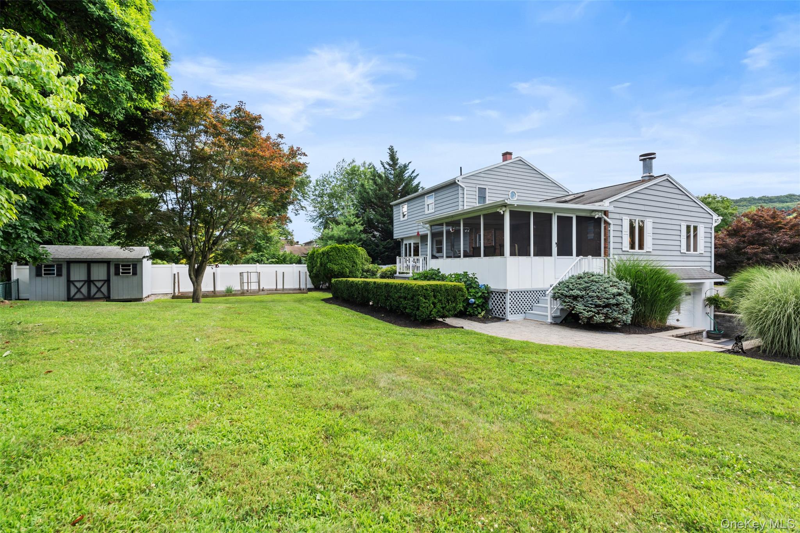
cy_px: 266
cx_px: 400
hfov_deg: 96.7
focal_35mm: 16
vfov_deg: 73.7
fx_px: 356
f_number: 9
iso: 250
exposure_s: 1/160
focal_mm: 16
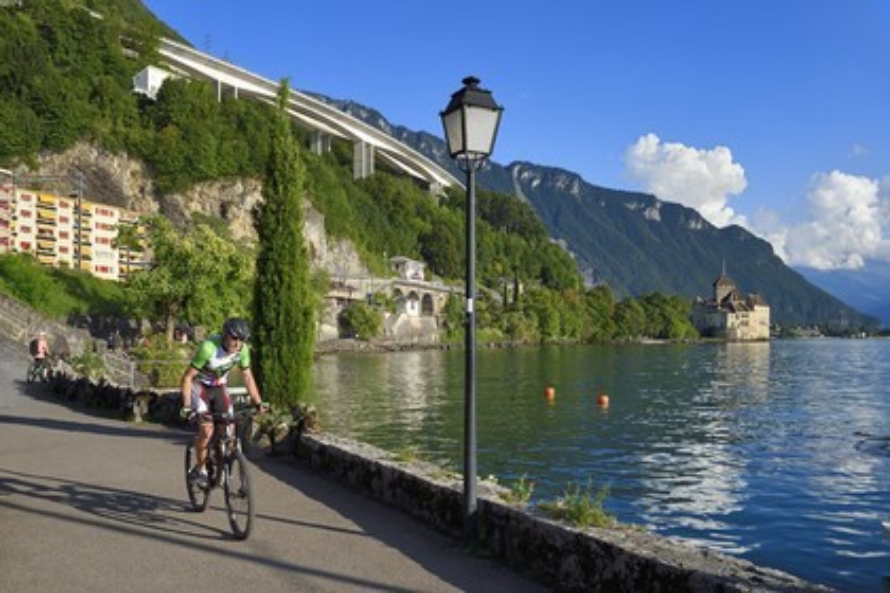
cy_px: 296
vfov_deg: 45.0
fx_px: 717
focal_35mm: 29
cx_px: 445
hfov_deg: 63.7
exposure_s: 1/640
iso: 200
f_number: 7.1
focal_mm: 29
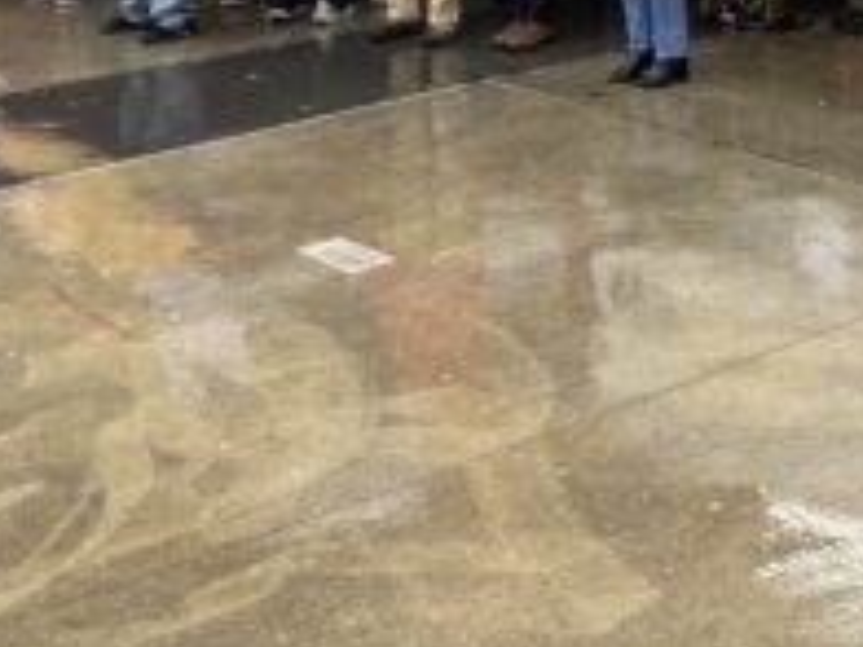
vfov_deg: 19.0
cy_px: -99
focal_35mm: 74
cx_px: 500
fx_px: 1845
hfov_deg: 26.3
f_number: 1.8
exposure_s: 1/122
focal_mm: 4.25
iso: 64
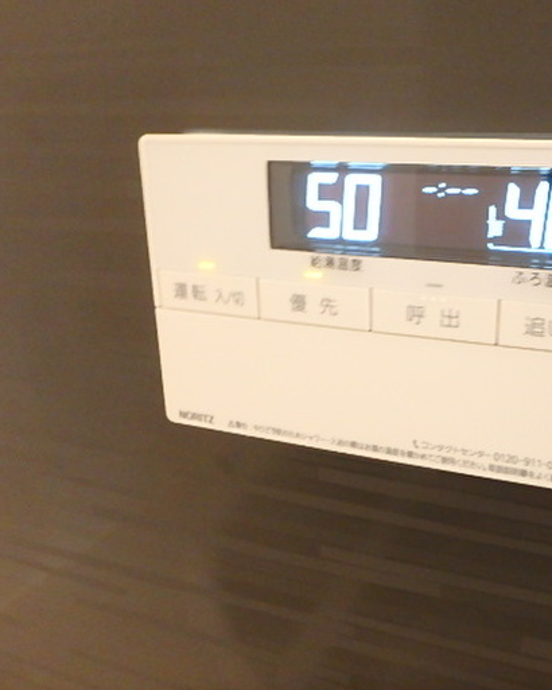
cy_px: 338
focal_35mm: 28
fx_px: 571
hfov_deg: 49.2
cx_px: 425
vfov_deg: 62.2
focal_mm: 3.7
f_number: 3.5
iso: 800
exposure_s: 1/10
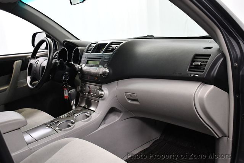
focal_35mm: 36
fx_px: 244
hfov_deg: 53.1
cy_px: 82
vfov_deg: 36.9
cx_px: 122
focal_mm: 18
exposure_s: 1/125
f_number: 3.5
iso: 2800
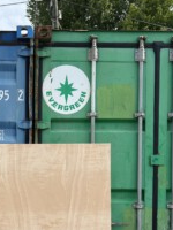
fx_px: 307
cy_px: 181
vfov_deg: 39.7
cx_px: 25
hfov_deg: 30.4
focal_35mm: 46
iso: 50
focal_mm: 5.7
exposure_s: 1/3077
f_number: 1.5
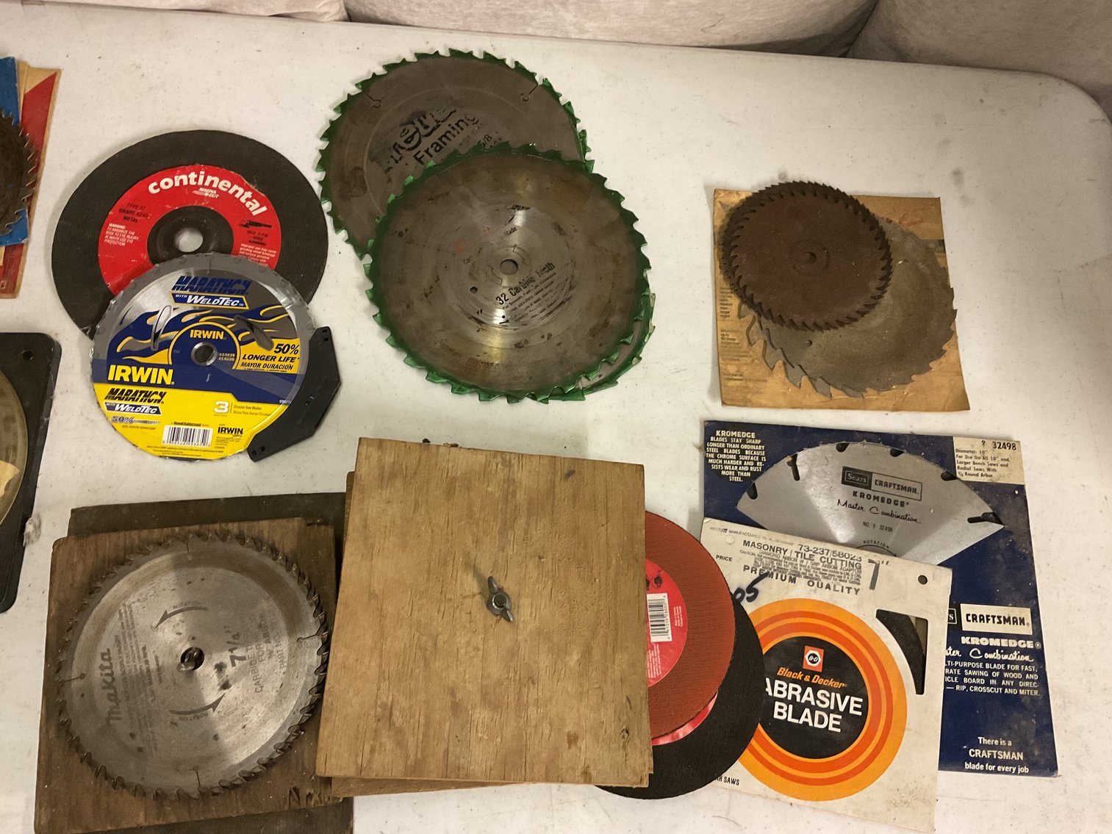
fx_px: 932
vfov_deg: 48.2
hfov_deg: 61.7
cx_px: 556
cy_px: 417
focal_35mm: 29
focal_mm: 3
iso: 200
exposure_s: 1/40
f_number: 1.8
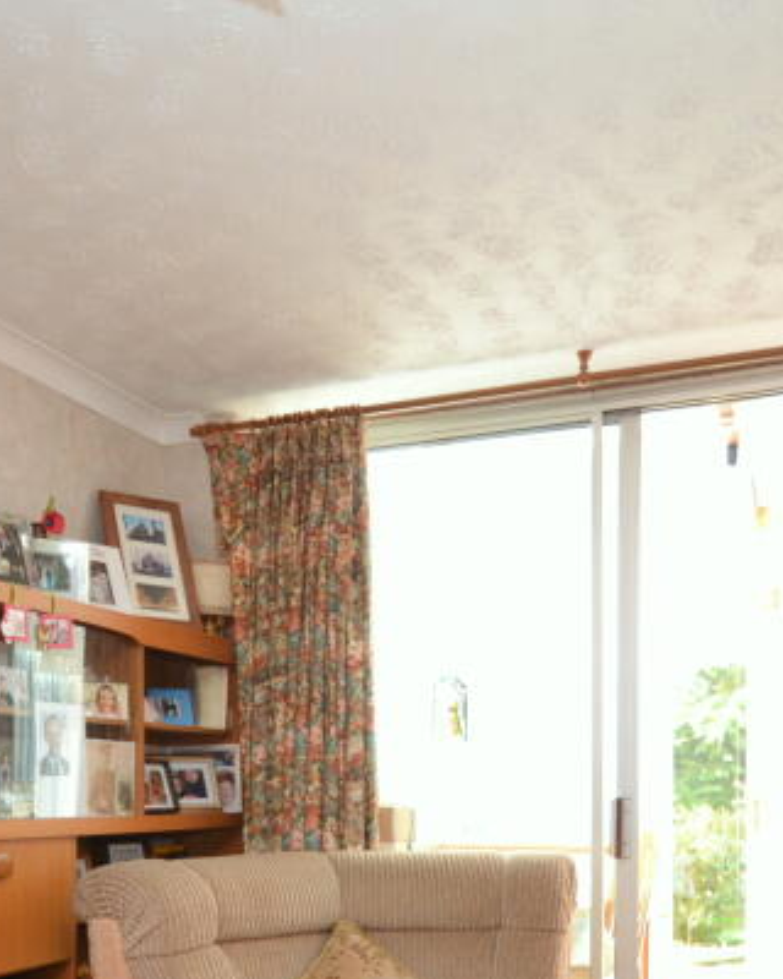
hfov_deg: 41.1
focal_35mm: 36
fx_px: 1043
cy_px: 755
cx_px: 360
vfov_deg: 48.0
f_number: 3.5
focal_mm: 10
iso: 400
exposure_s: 1/60
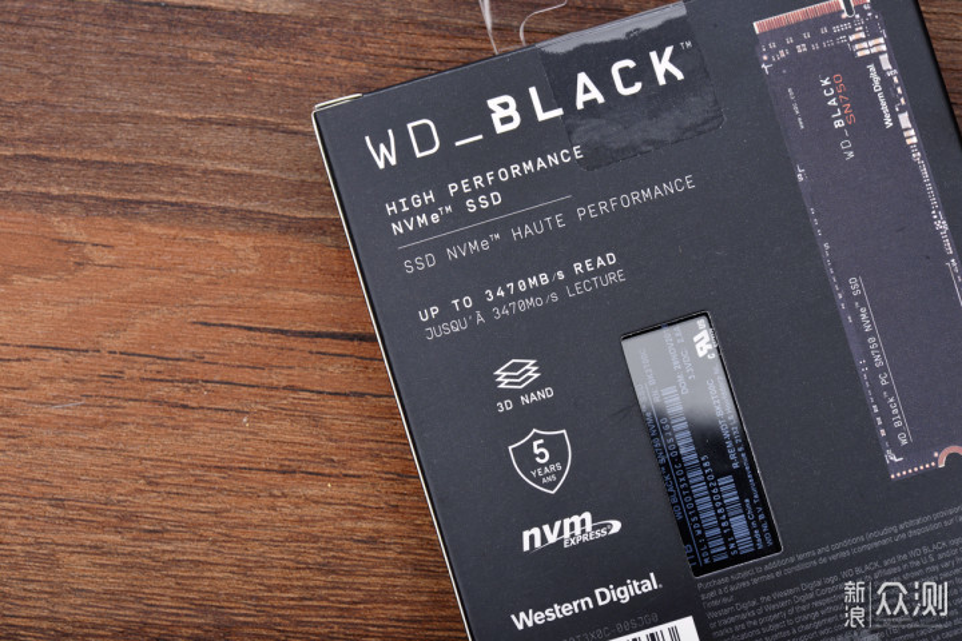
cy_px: 320
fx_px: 2806
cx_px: 481
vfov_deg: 13.0
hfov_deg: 19.5
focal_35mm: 105
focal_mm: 105
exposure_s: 1/160
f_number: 16
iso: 200
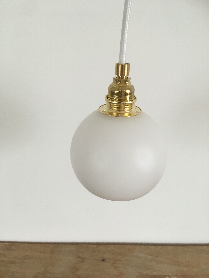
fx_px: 233
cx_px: 104
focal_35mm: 29
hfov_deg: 48.2
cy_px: 139
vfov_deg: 61.7
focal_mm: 4.15
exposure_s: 1/33
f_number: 2.2
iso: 25
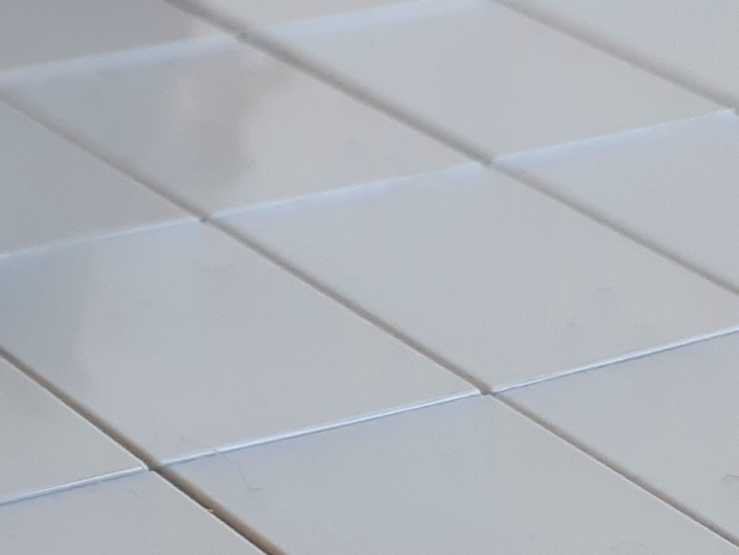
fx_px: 2605
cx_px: -899
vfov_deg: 11.8
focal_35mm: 122
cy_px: -166
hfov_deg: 13.1
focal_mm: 3.92
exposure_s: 1/50
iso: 80
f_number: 1.7
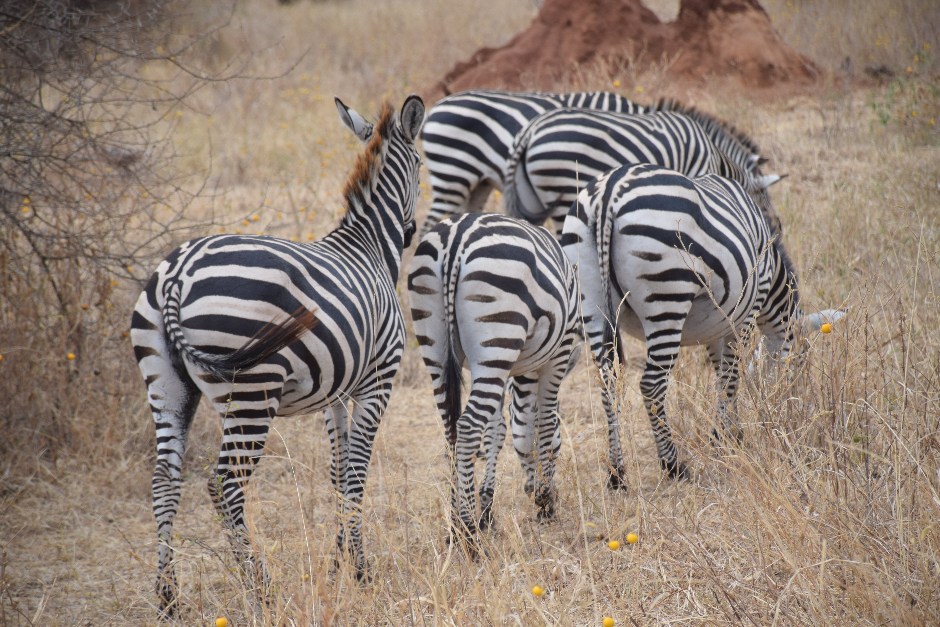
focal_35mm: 135
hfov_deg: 15.2
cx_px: 470
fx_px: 3525
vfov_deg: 10.2
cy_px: 314
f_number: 5.3
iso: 200
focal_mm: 90
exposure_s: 1/400
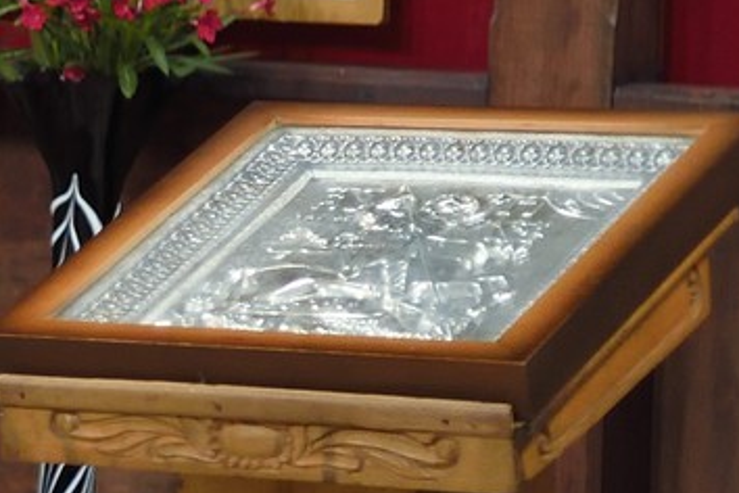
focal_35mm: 235
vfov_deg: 5.8
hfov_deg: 8.2
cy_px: 109
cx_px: -871
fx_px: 4824
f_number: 2.8
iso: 1600
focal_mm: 52
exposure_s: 1/15
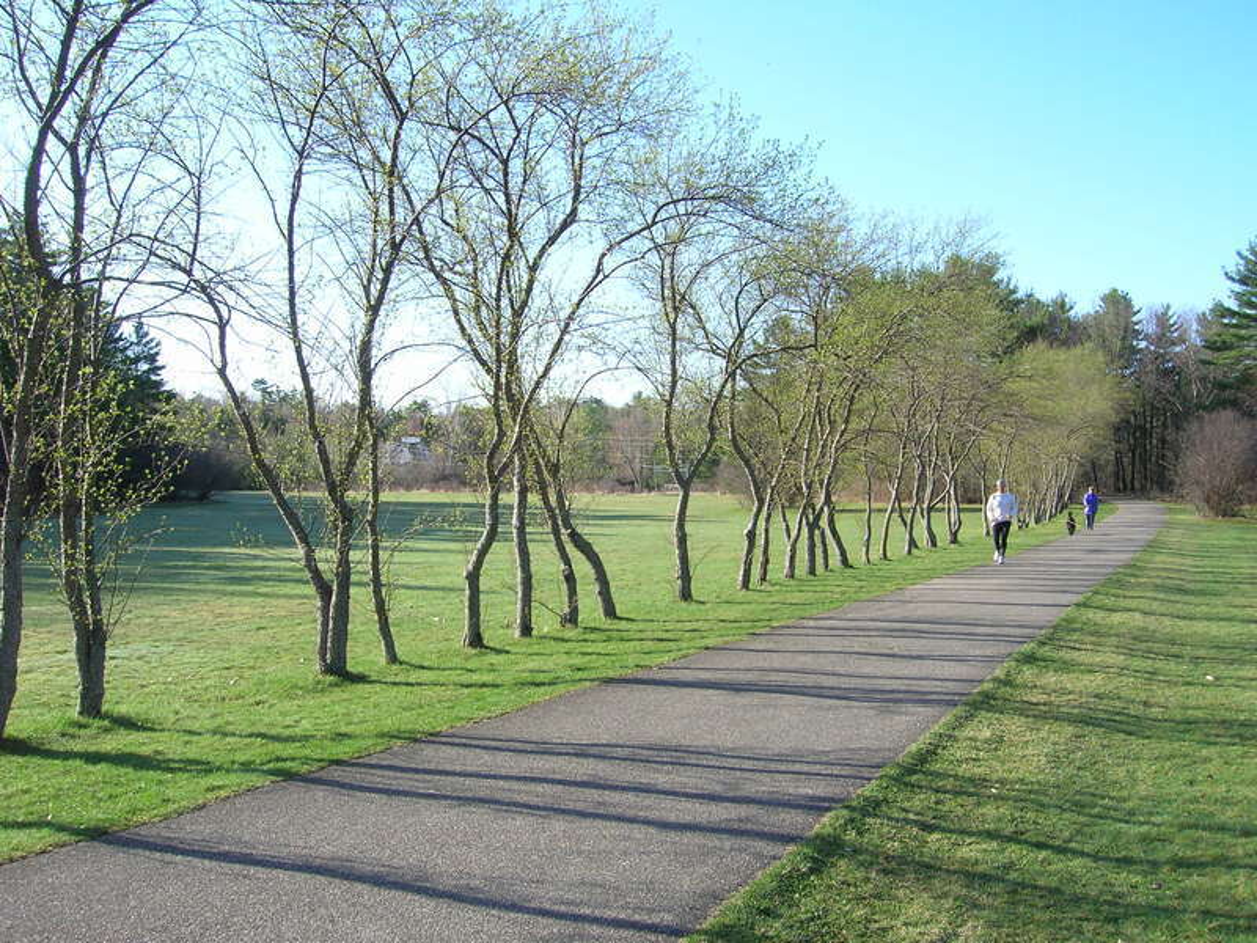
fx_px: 1235
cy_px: 472
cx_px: 628
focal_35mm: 34
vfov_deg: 41.8
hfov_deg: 54.0
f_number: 4.9
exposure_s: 1/174
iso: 71
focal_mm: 5.7
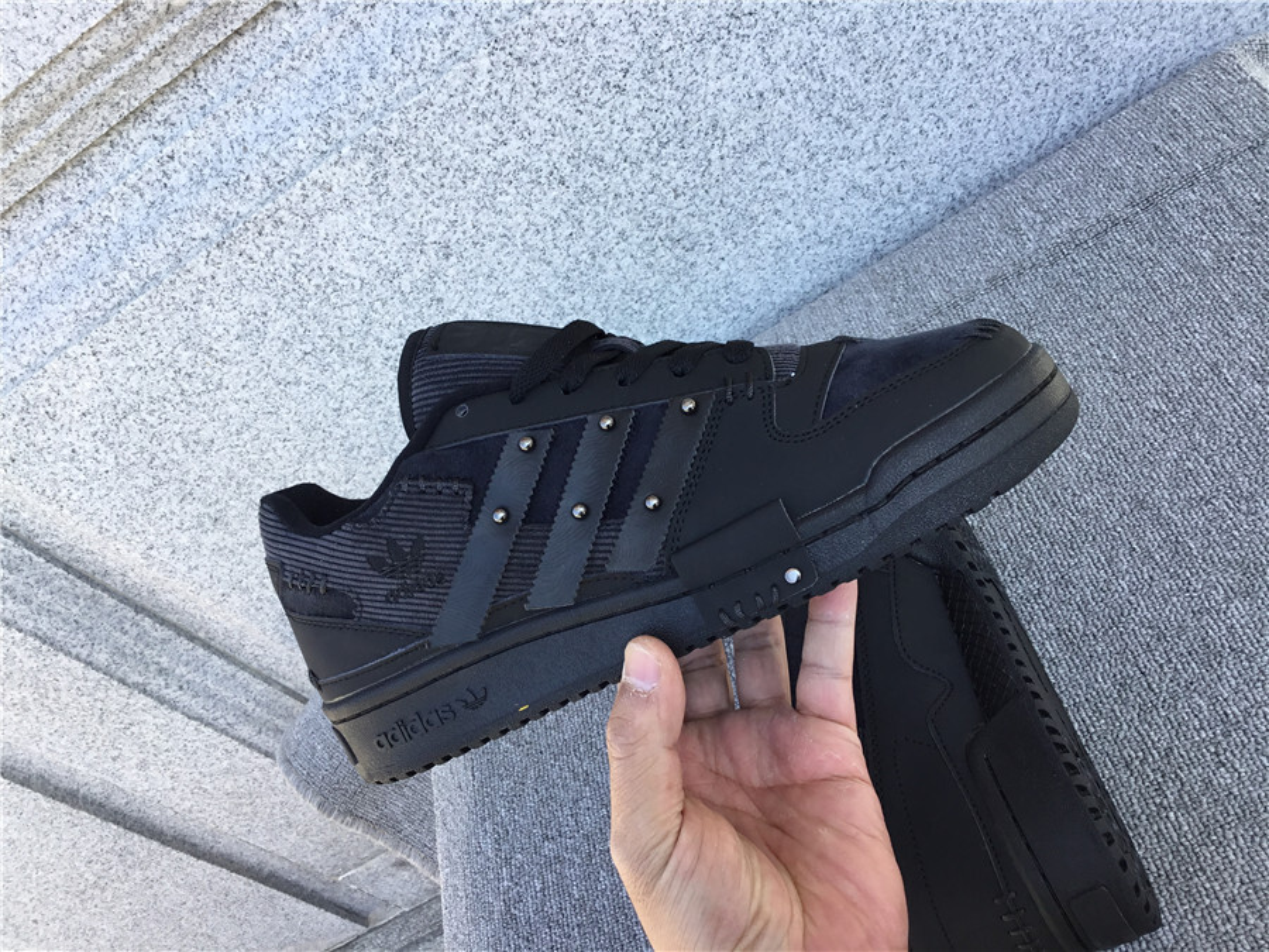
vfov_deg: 45.4
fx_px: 1136
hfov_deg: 58.4
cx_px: 634
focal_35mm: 31
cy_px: 476
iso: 25
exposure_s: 1/199
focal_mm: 3.3
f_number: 2.4
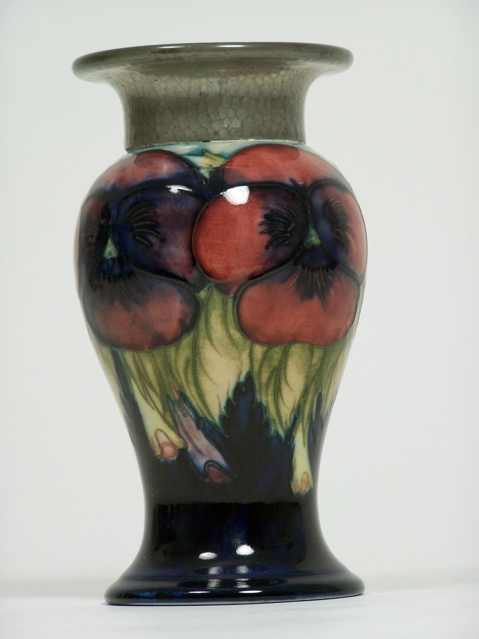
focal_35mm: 189
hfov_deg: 7.9
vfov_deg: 10.5
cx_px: 240
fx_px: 3487
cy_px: 320
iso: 140
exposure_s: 1/90
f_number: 3.2
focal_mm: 31.3
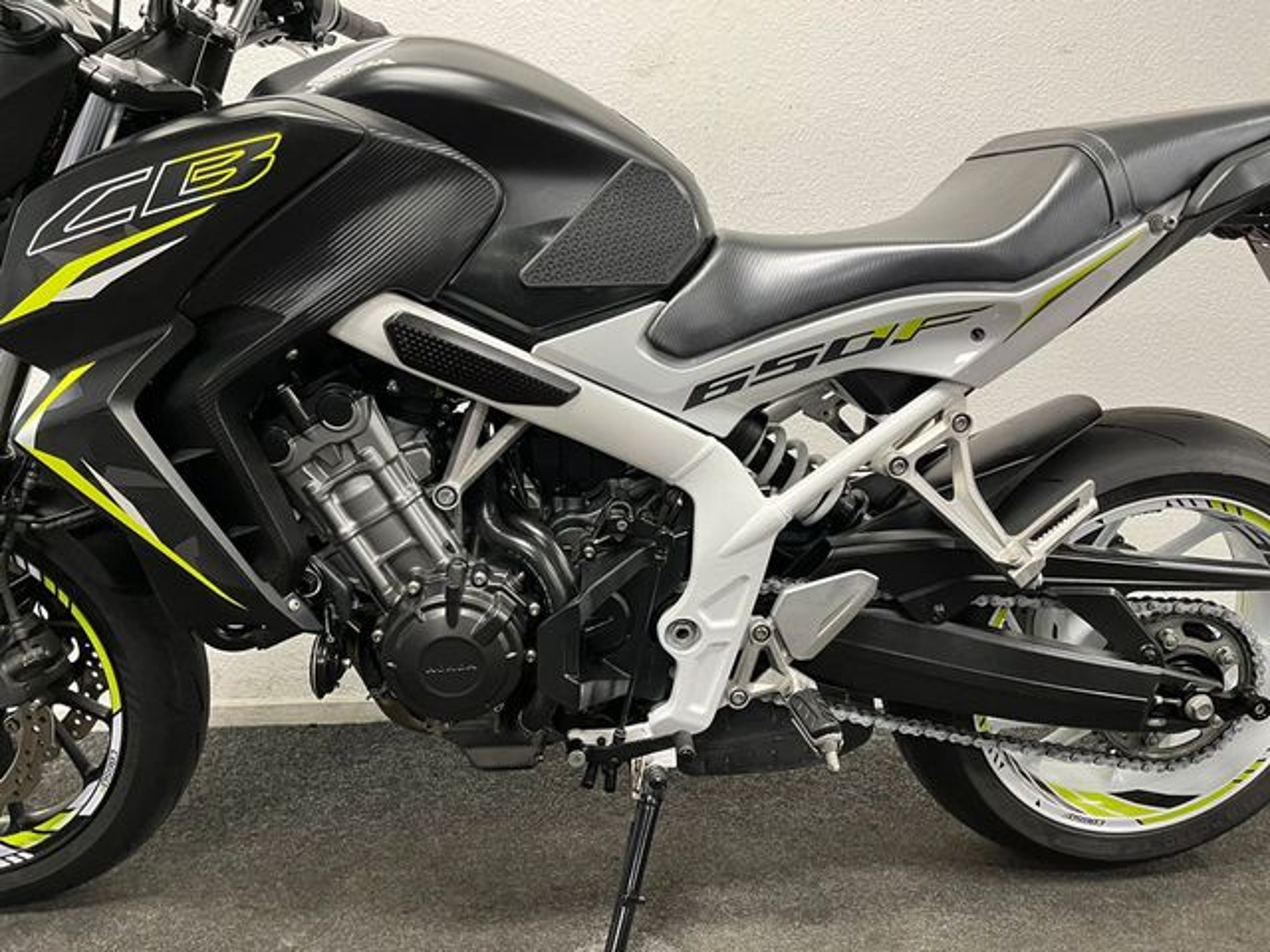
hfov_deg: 67.3
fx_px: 954
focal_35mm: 26
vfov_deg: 53.1
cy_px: 476
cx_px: 635
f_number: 1.6
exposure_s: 1/50
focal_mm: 5.1
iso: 250
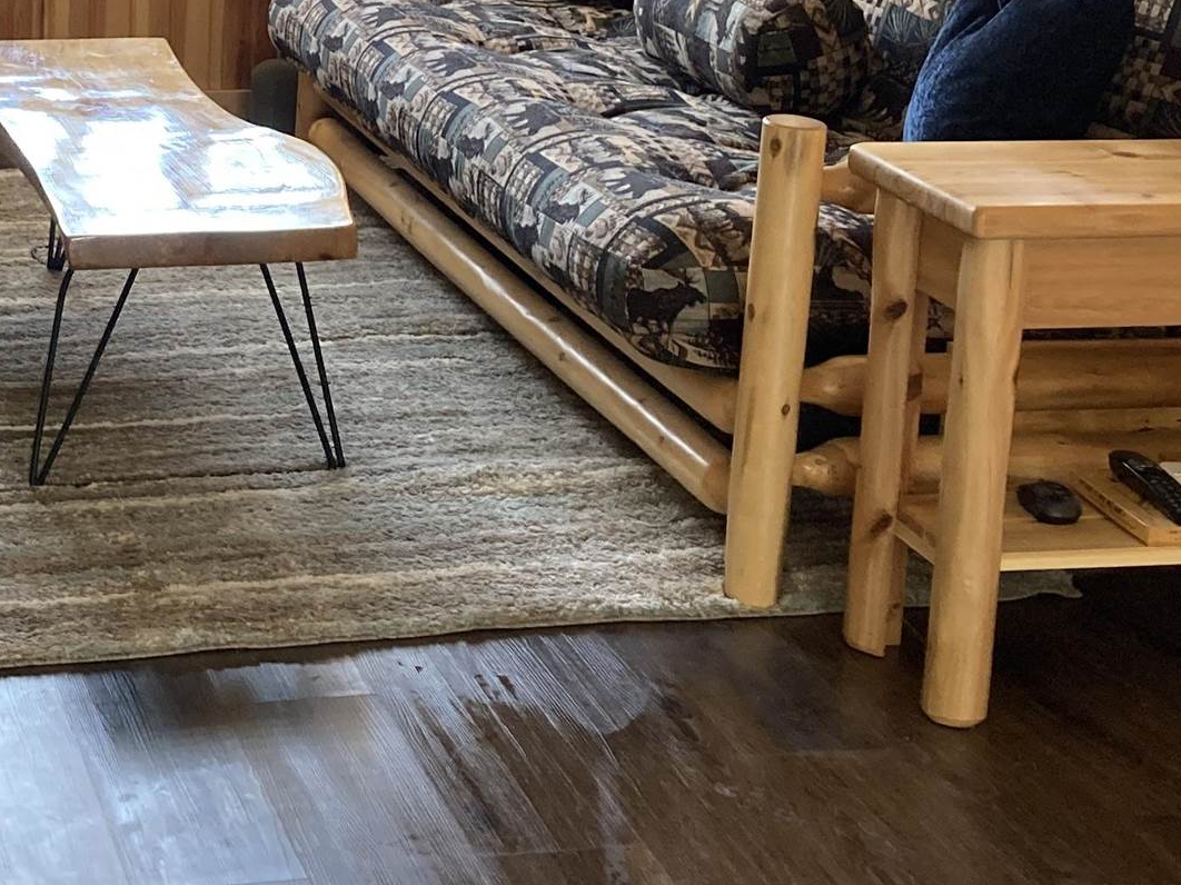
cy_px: 49
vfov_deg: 17.9
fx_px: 2763
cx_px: 170
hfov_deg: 23.6
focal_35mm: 81
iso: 100
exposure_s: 1/60
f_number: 1.8
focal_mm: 3.99
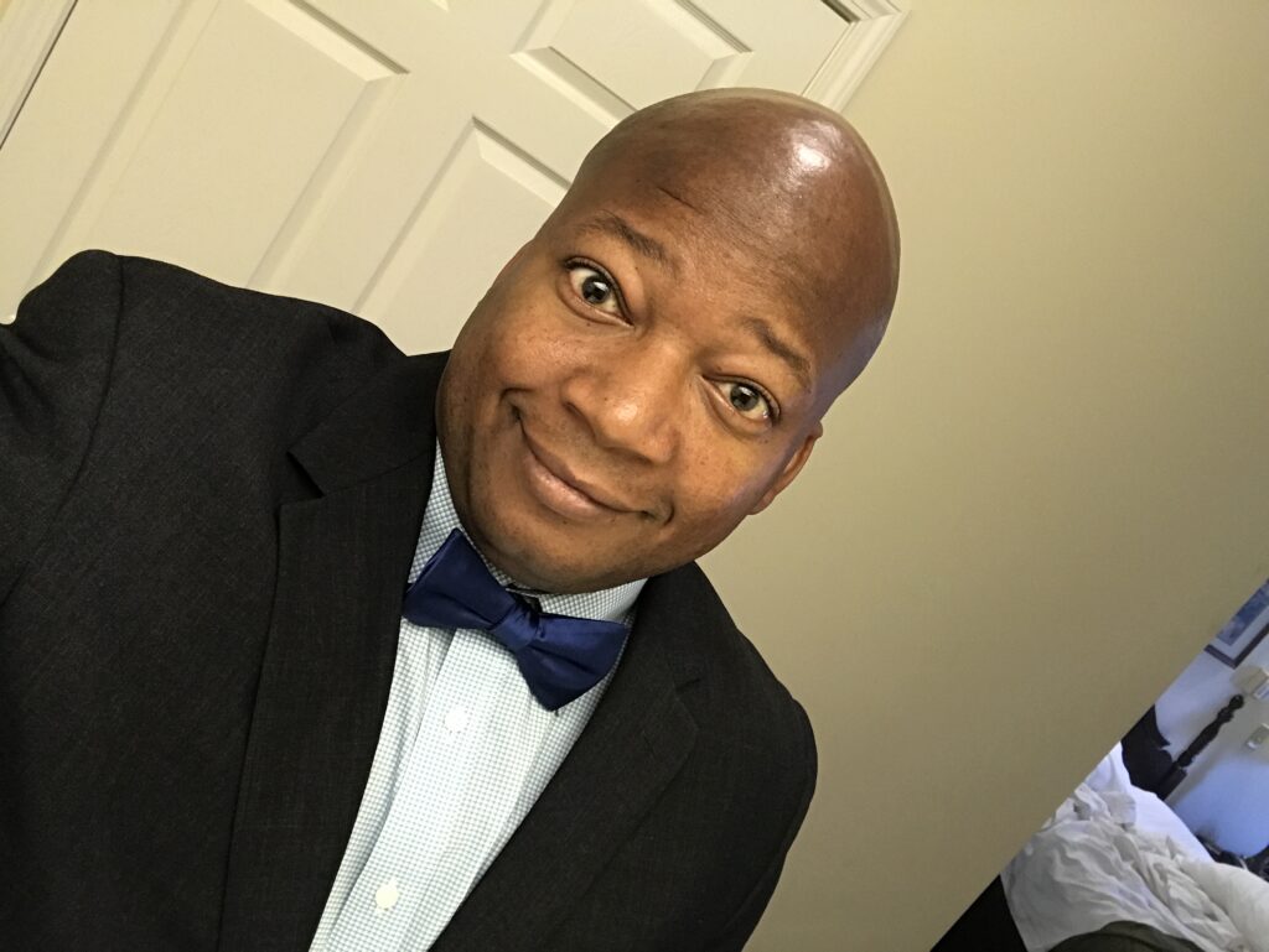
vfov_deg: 44.2
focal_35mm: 32
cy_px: 476
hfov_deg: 56.8
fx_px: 1174
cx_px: 634
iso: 125
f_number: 2.2
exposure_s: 1/30
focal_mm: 2.87
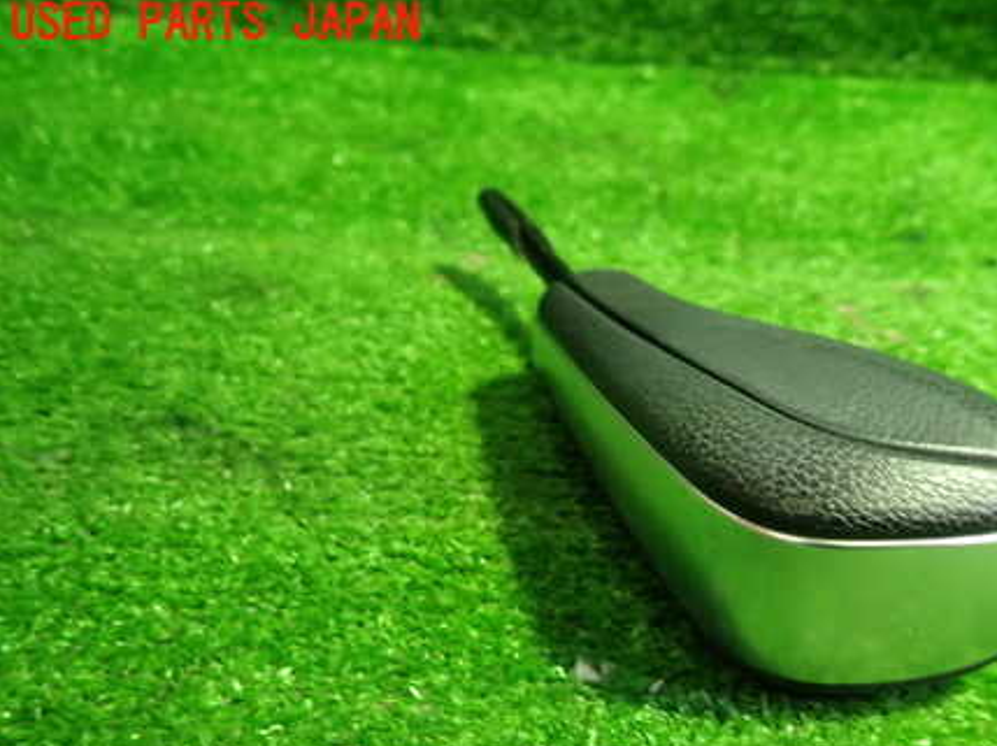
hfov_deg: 51.3
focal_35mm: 35
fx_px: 1007
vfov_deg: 40.0
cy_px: 518
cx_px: 695
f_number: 2
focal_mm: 4.5
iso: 320
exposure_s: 1/30
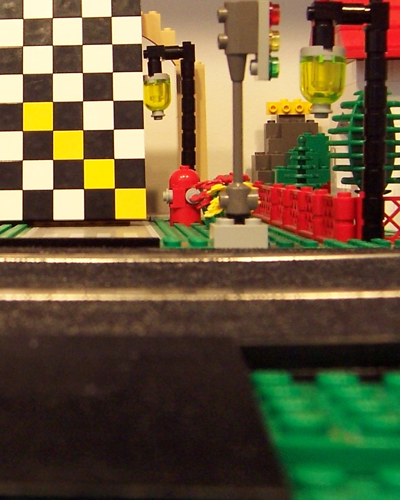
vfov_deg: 25.3
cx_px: -44
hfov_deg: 19.5
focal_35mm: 75
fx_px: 1110
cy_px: 171
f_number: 3.4
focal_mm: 5.5
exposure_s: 1/10
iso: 140
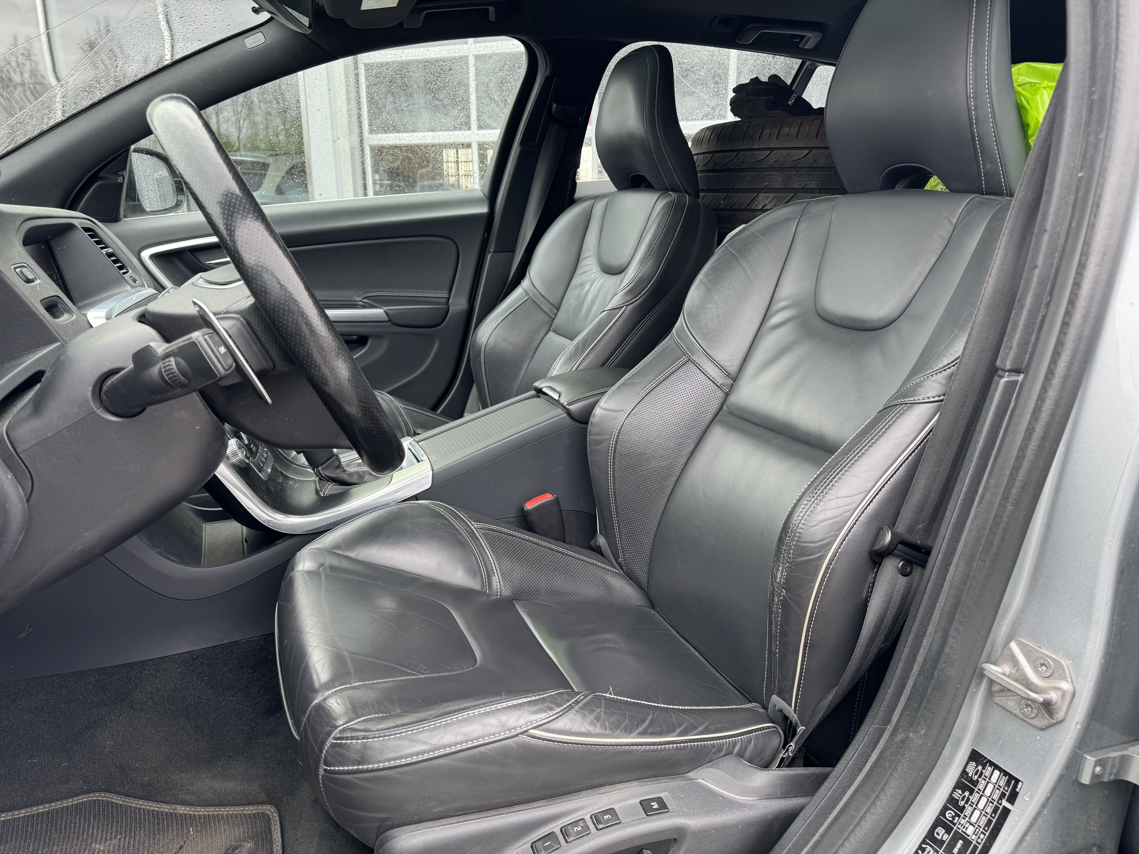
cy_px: 427
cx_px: 570
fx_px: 790
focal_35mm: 24
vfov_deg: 56.8
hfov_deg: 71.6
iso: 64
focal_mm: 6.76
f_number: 1.78
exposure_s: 1/145
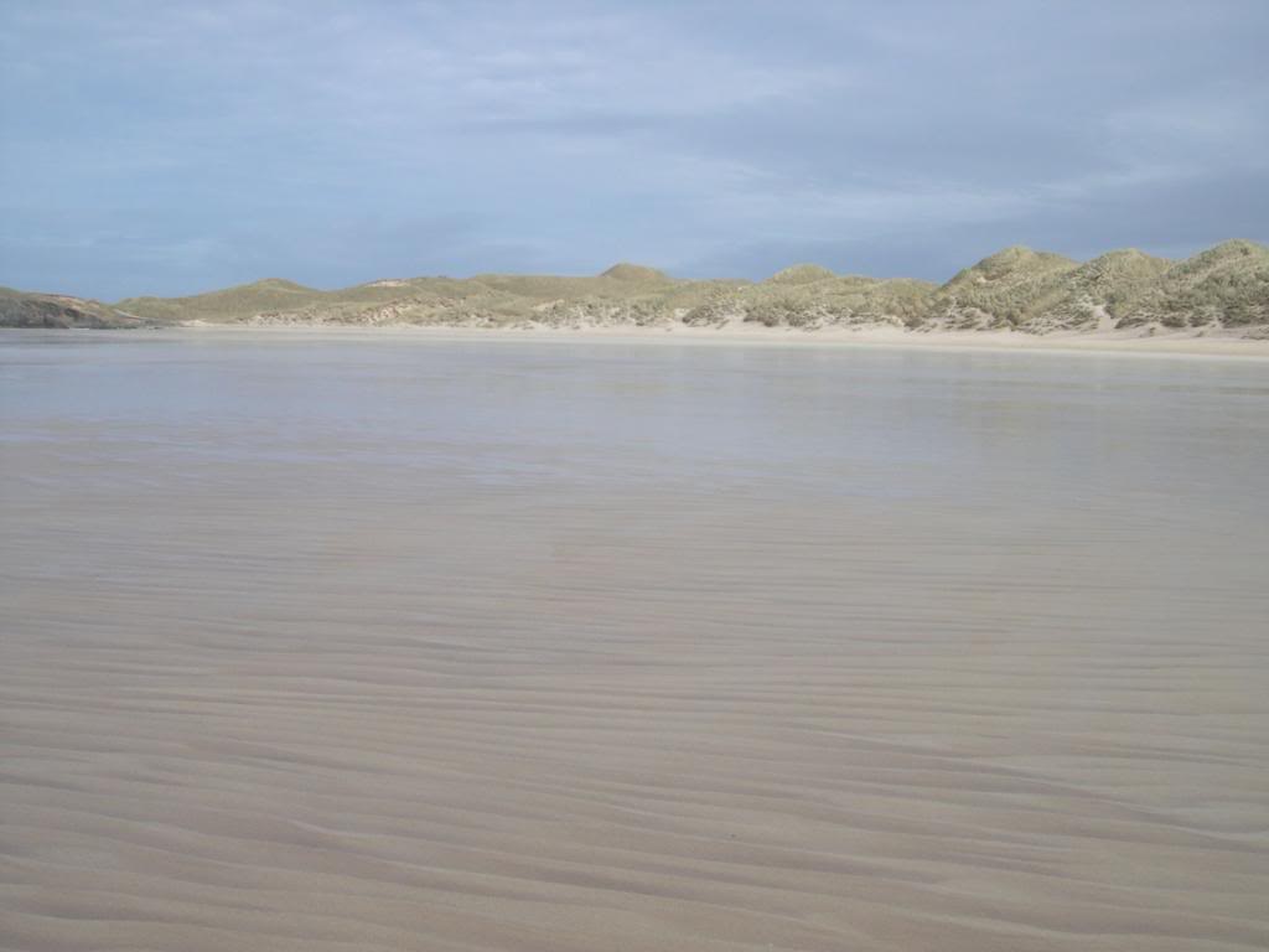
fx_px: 1393
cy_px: 476
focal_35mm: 38
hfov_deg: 49.0
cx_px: 634
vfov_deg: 37.7
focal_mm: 8
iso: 100
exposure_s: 1/284
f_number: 7.6
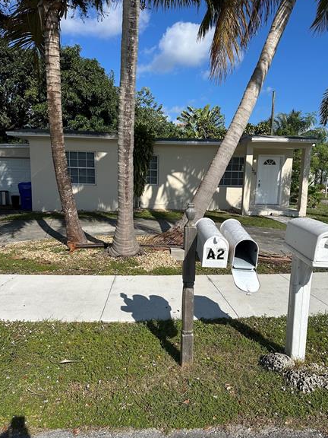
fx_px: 316
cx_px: 166
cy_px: 217
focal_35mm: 25
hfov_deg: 54.9
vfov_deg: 69.4
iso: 80
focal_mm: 6.86
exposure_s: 1/6623
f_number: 1.78
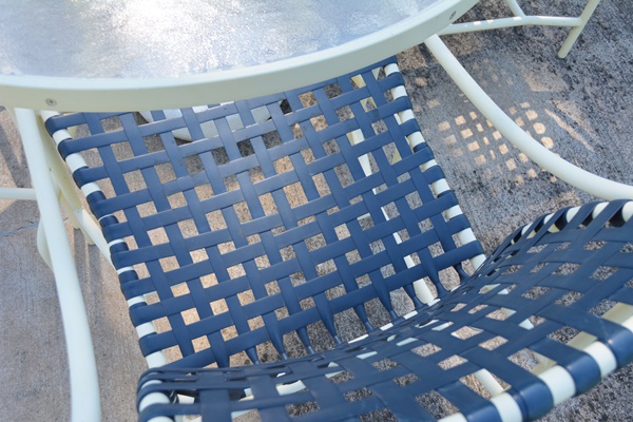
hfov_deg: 57.2
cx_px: 316
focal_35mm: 33
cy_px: 211
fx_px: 580
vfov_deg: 40.0
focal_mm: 22
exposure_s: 1/125
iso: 200
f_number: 5.6
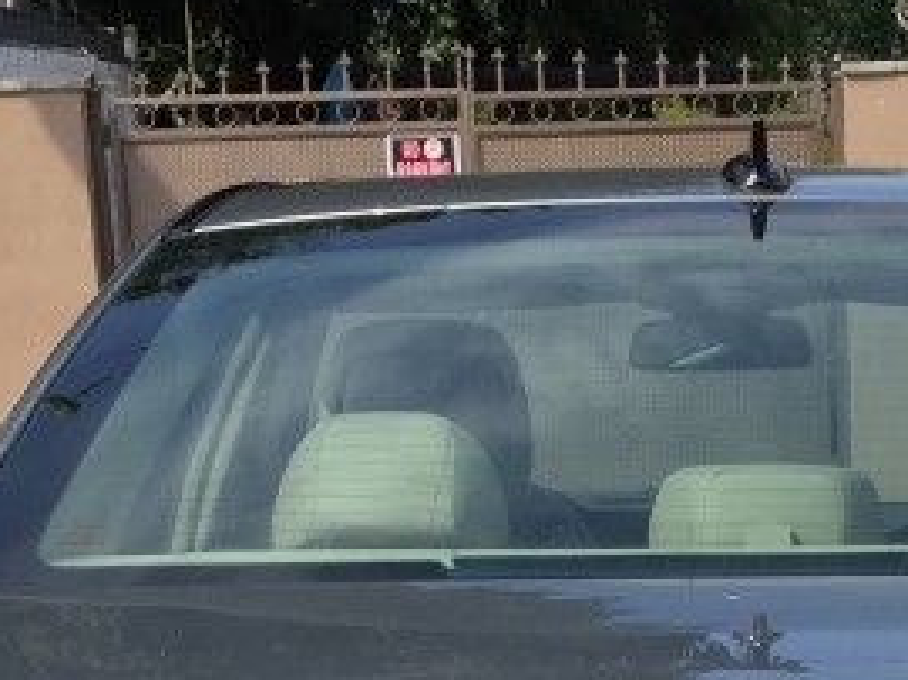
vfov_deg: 12.6
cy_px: 1087
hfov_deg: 17.7
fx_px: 2883
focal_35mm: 110
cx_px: 777
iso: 32
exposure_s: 1/1883
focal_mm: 4.15
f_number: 2.2
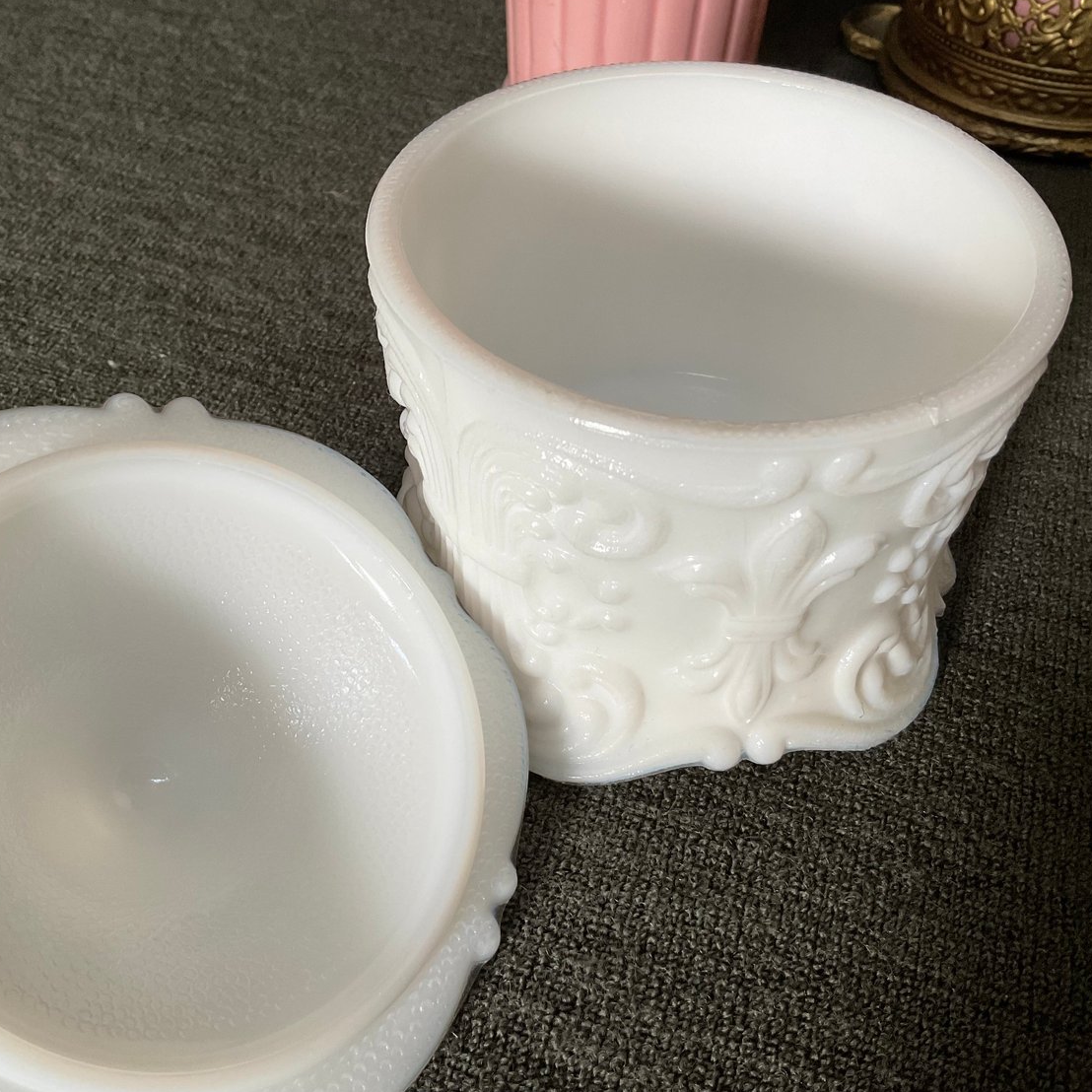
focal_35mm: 35
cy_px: 535
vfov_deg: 47.2
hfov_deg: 47.2
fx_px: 1249
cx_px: 494
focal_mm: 3
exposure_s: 1/60
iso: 64
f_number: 1.8
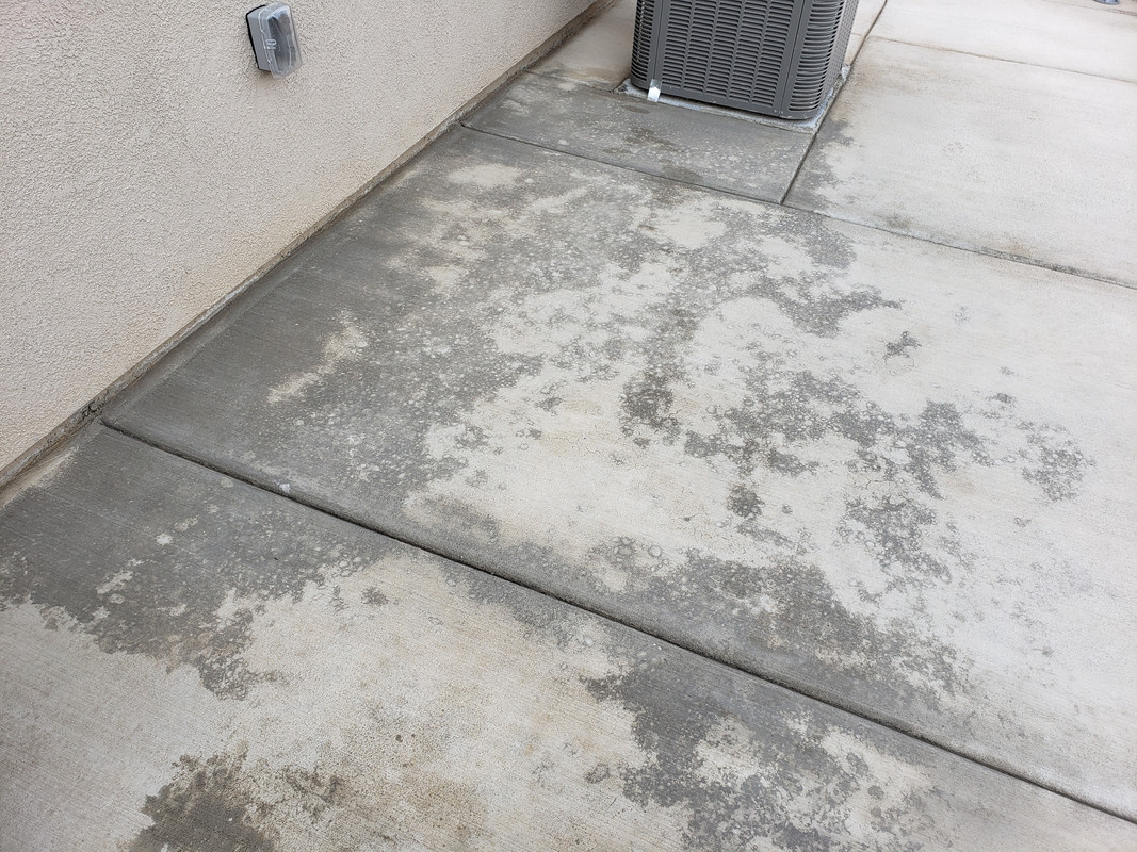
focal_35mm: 26
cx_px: 568
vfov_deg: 53.1
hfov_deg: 67.3
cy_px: 426
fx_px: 854
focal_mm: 4.3
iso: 50
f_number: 2.4
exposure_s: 1/227
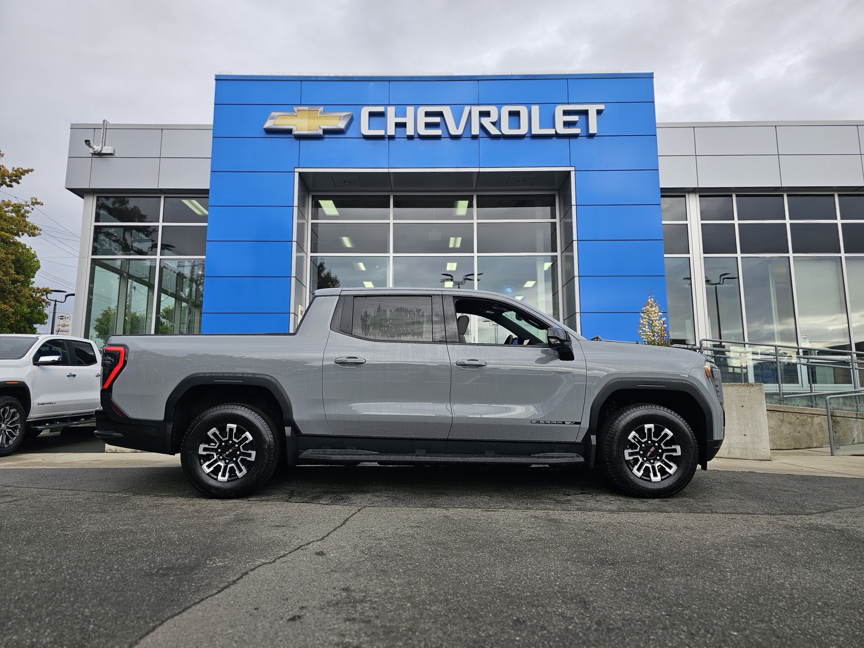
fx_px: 574
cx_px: 432
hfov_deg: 73.9
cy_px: 324
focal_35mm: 23
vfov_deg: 58.9
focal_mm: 6.3
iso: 10
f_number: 1.7
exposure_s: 1/267
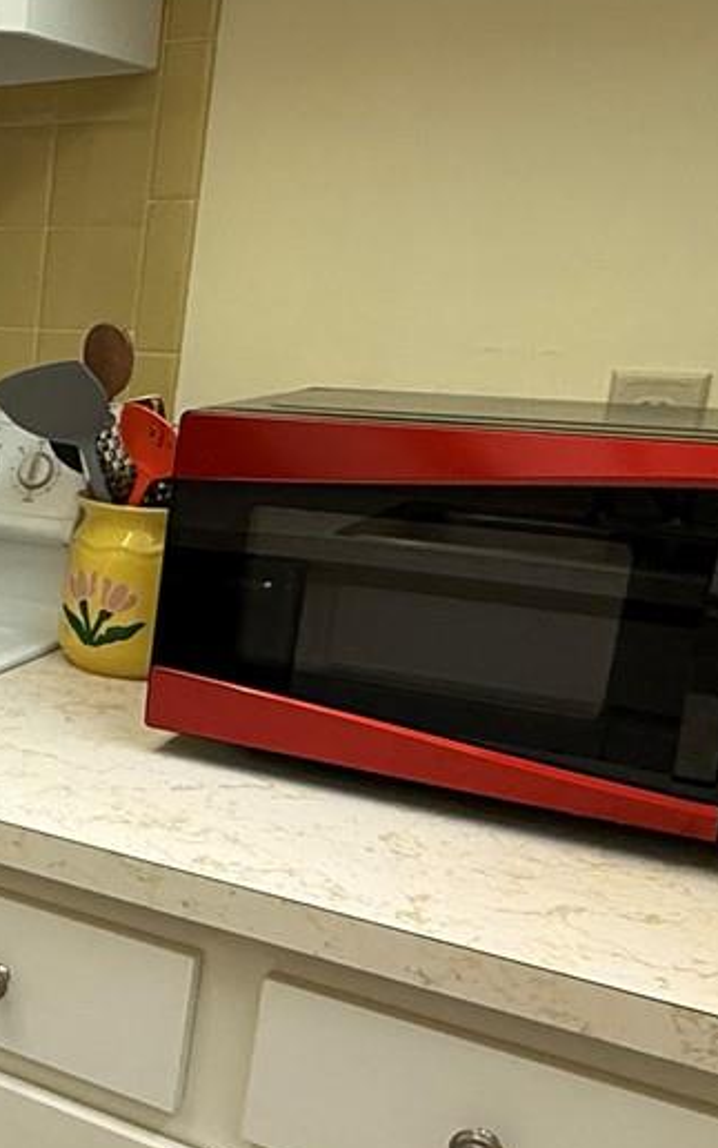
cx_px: -405
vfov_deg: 43.3
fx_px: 1439
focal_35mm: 46
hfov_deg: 22.3
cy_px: 663
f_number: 2.2
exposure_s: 1/120
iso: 320
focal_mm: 2.22
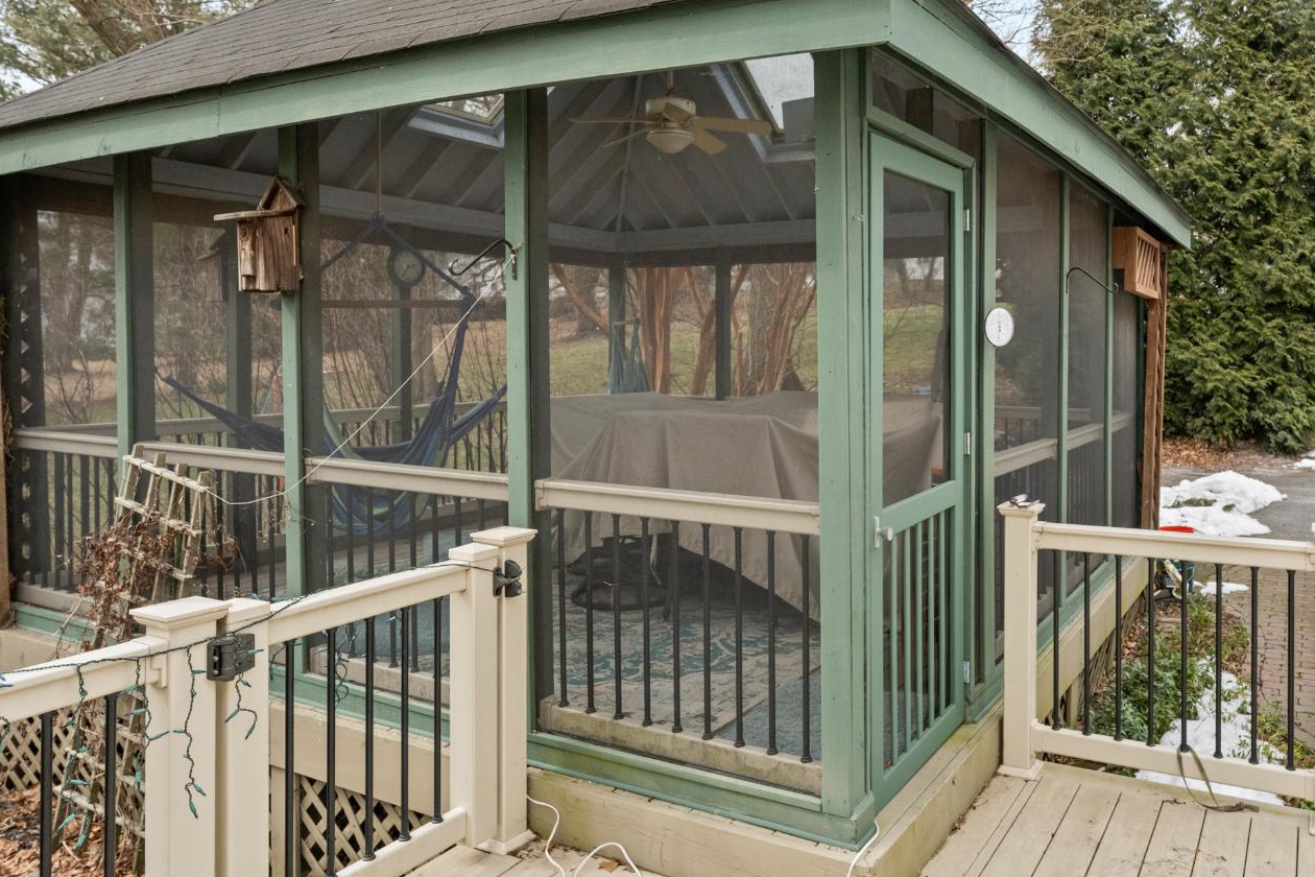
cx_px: 846
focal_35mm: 27
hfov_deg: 66.4
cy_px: 340
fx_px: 979
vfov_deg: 47.9
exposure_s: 1/1000
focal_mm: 16.5
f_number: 6.3
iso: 640
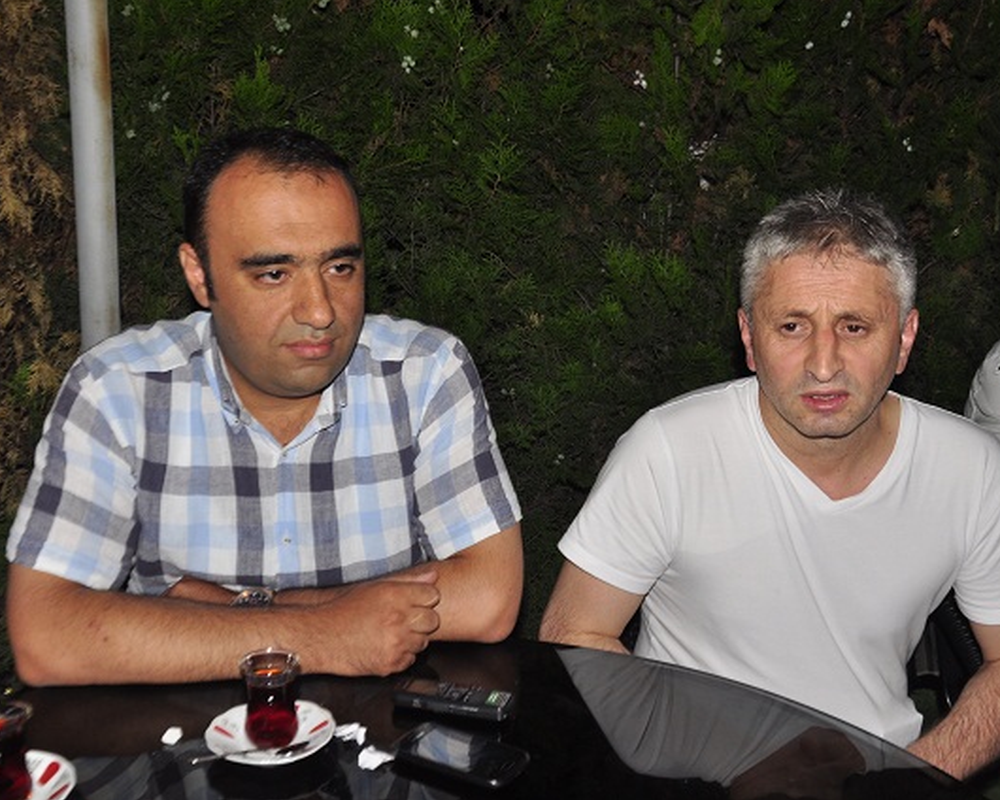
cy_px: 398
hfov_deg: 44.8
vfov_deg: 36.5
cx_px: 519
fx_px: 1213
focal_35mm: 41
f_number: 5.6
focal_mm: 24
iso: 400
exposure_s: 1/200
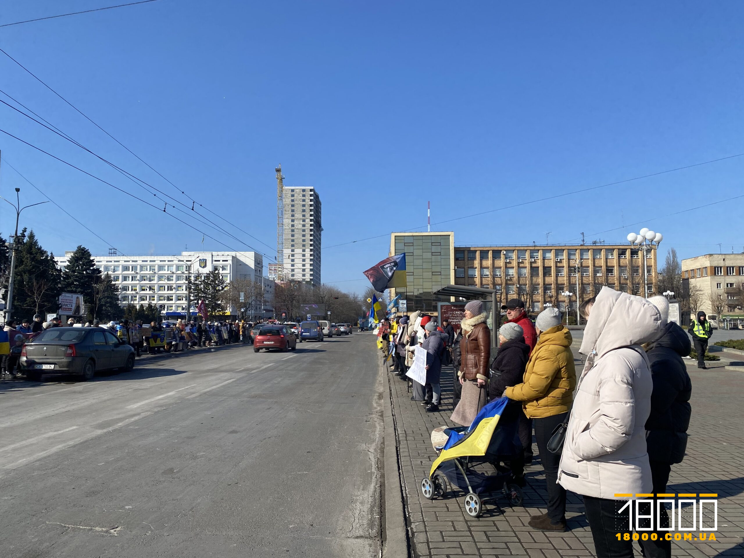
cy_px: 279
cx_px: 372
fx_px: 559
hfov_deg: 67.3
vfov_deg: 53.1
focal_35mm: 26
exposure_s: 1/3300
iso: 32
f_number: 1.8
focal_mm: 4.25
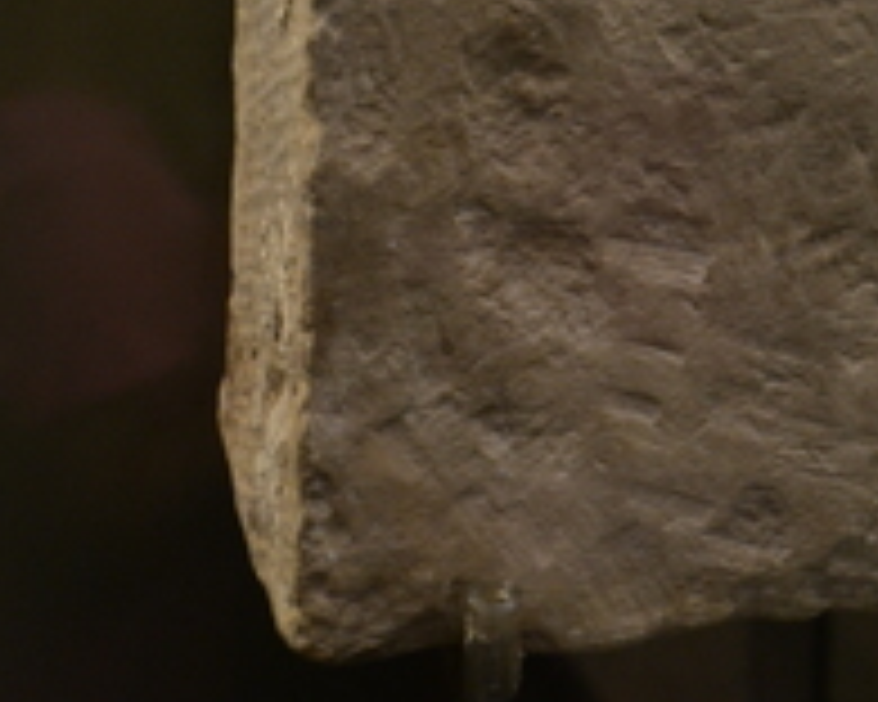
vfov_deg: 7.1
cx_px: 828
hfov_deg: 9.2
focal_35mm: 210
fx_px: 5457
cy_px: -639
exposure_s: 1/50
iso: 1000
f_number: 4.8
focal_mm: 44
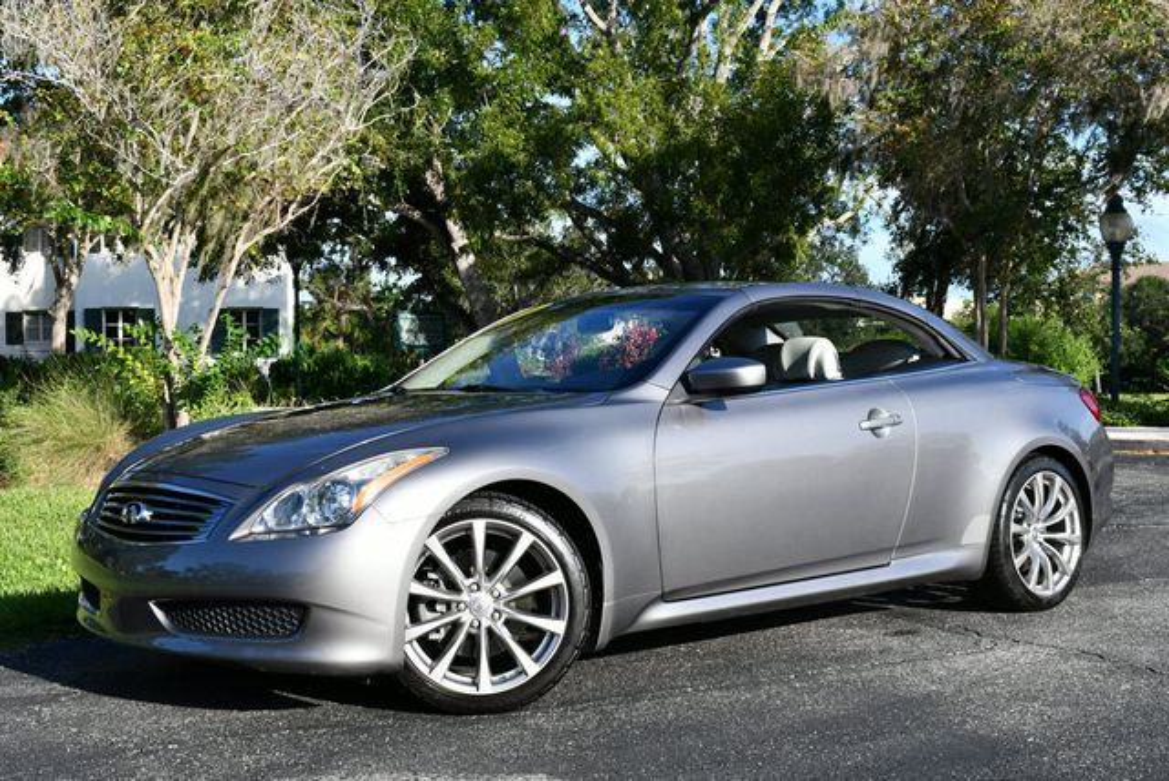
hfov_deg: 39.6
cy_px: 390
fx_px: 1625
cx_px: 584
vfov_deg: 27.0
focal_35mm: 50
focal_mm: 25
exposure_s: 1/250
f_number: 8
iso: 125
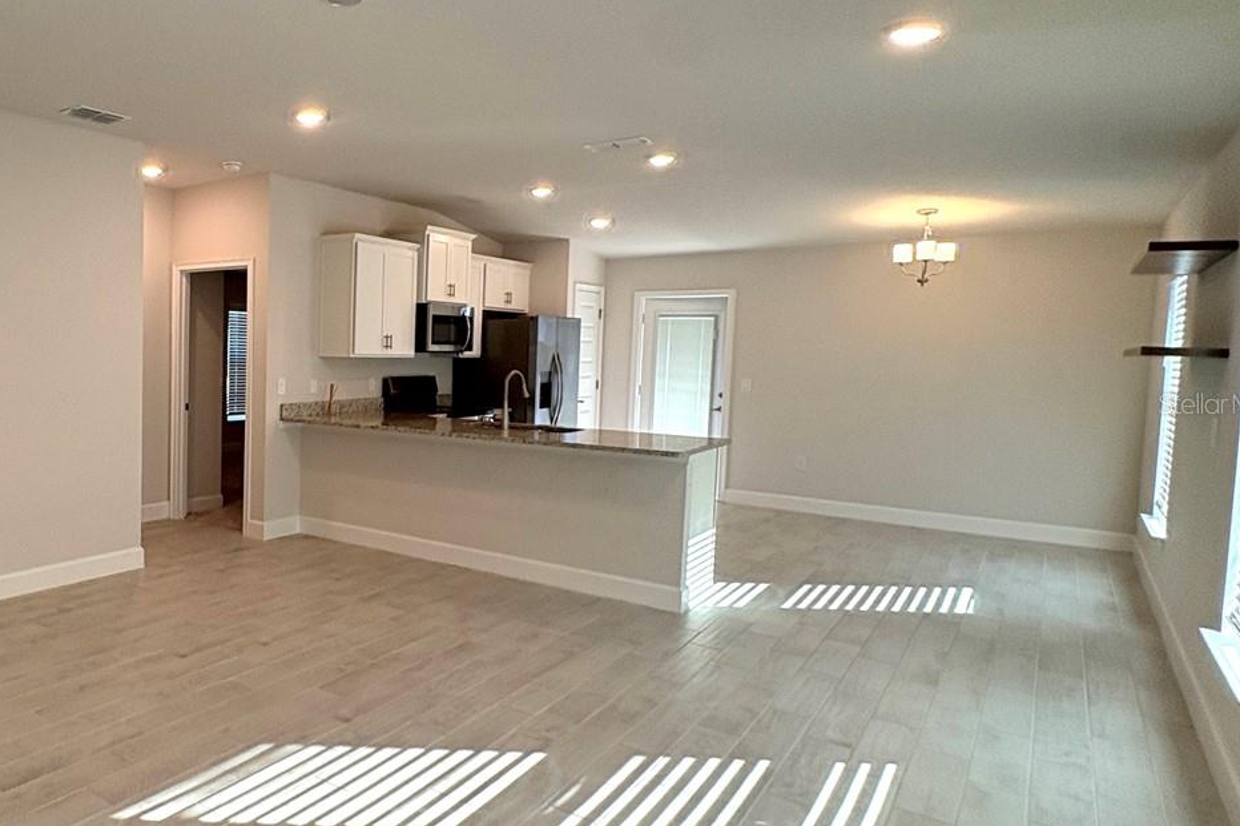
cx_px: 220
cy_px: 403
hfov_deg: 64.2
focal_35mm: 25
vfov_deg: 51.3
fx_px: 861
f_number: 2.2
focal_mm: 2.22
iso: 160
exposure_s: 1/120
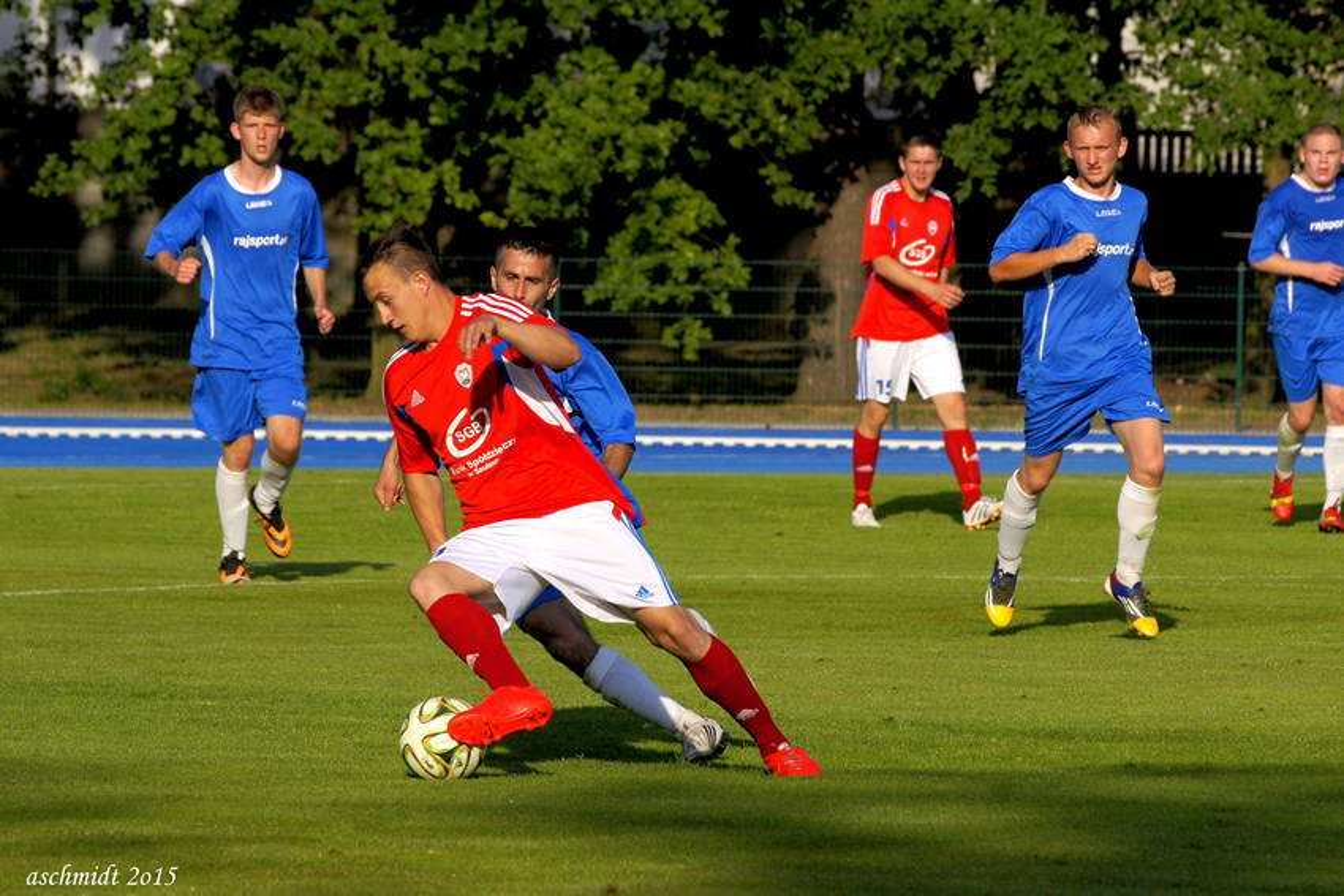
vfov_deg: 4.0
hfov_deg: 6.0
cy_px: 448
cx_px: 672
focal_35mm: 345
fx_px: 12881
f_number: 9
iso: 200
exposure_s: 1/1250
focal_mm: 230
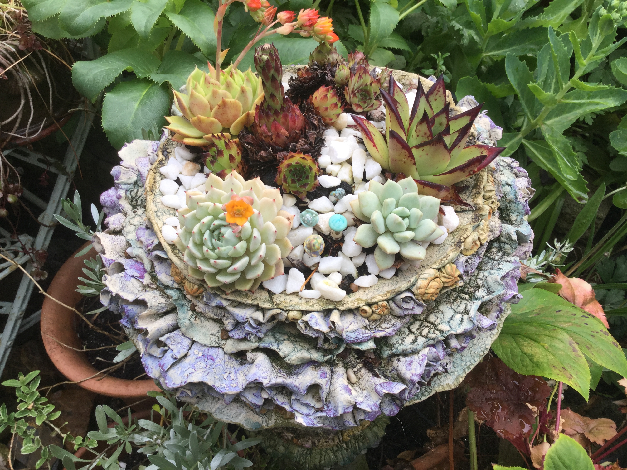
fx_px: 562
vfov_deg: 45.4
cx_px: 314
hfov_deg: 58.4
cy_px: 235
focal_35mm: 31
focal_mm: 3.3
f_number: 2.4
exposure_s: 1/100
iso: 25
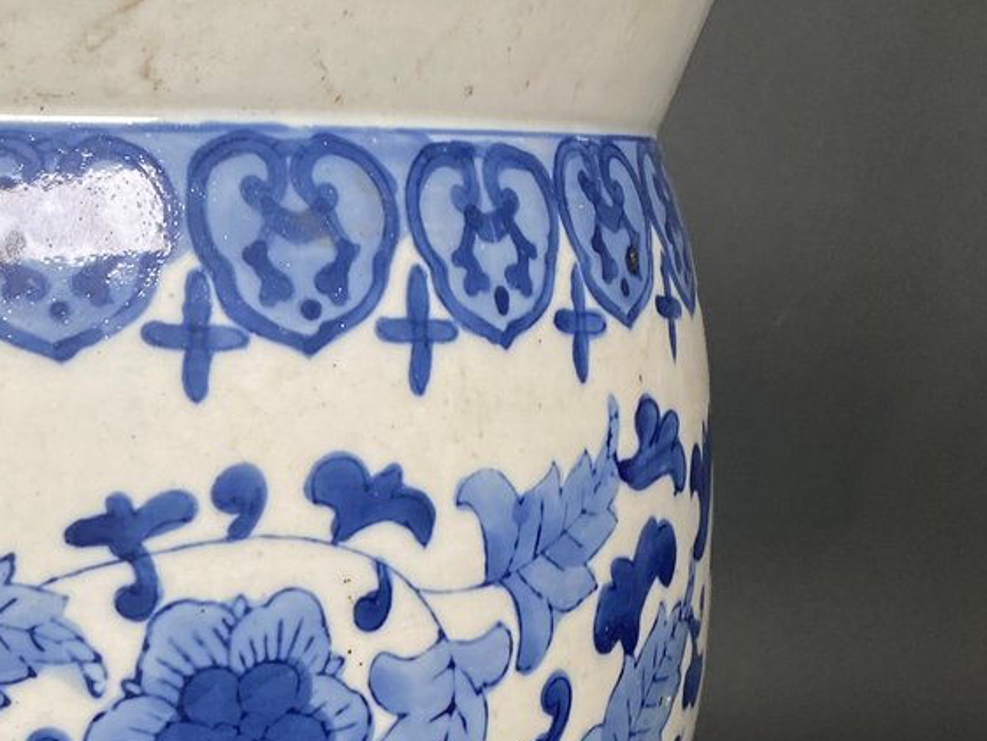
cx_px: -150
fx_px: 1997
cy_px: 680
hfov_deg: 25.4
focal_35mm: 70
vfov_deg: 20.6
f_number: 1.8
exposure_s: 1/120
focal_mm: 4.25
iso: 64
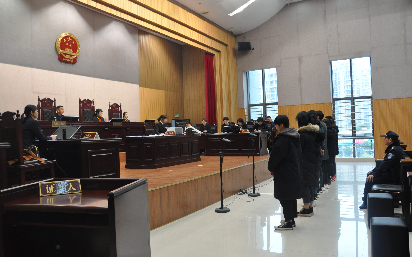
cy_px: 127
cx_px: 206
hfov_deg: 66.5
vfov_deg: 44.5
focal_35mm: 28
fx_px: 314
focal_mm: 18
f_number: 6.3
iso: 1000
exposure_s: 1/40
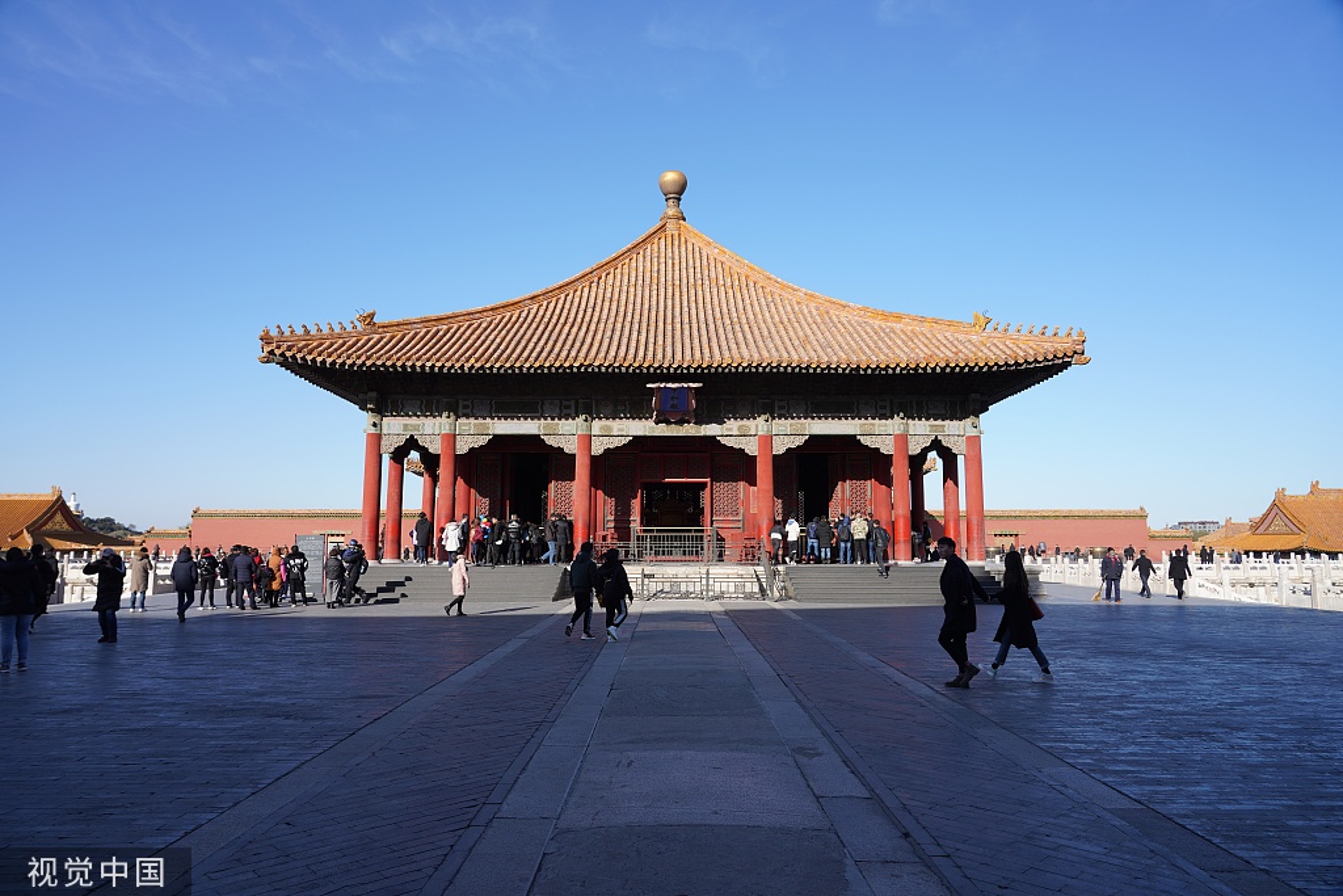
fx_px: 895
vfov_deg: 53.1
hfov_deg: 73.7
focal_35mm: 24
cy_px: 448
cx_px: 672
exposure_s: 1/400
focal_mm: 24
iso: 100
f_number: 5.6
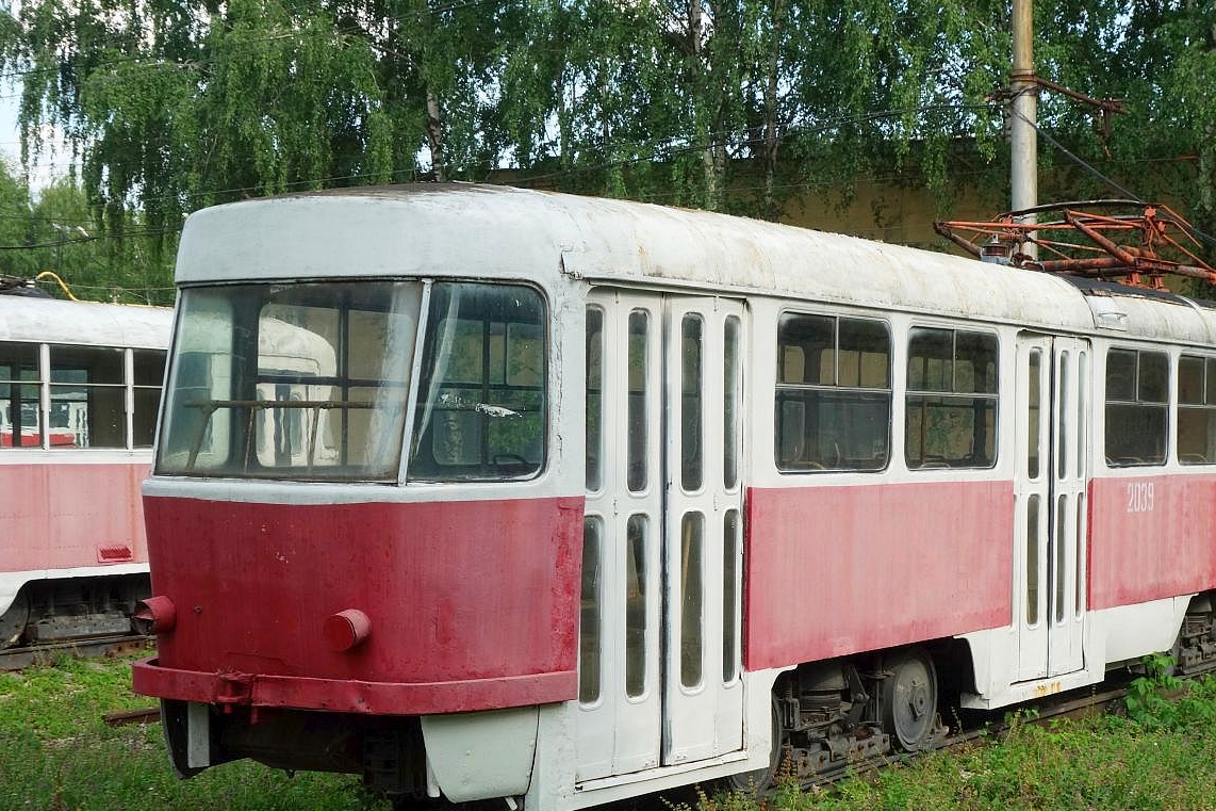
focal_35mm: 67
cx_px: 779
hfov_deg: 29.9
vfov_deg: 20.3
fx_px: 2263
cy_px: 465
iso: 125
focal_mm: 18.88
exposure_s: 1/125
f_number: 7.1
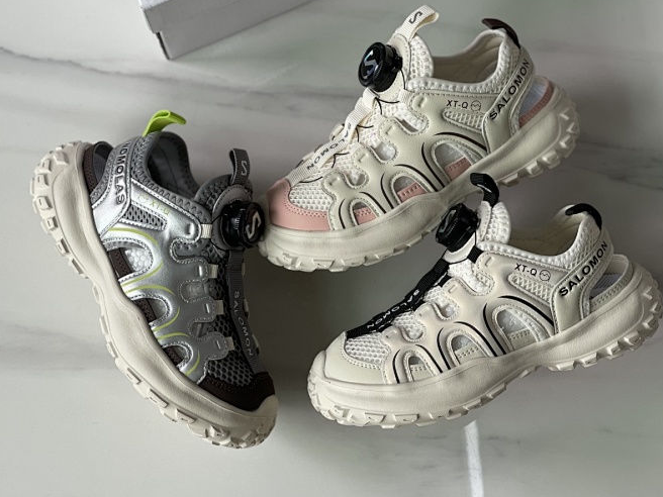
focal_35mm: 78
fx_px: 1494
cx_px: 355
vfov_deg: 18.9
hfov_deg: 25.0
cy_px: 219
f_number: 2.2
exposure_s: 1/121
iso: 32
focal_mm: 7.5
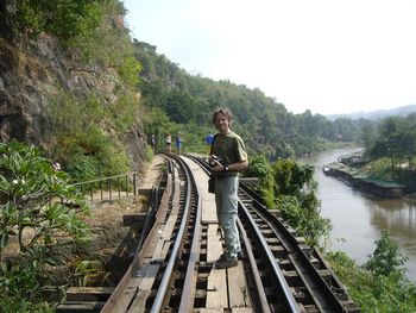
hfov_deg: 48.9
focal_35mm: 38
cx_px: 208
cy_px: 156
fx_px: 457
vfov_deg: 37.8
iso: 50
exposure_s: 1/250
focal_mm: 6.2
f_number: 4.3
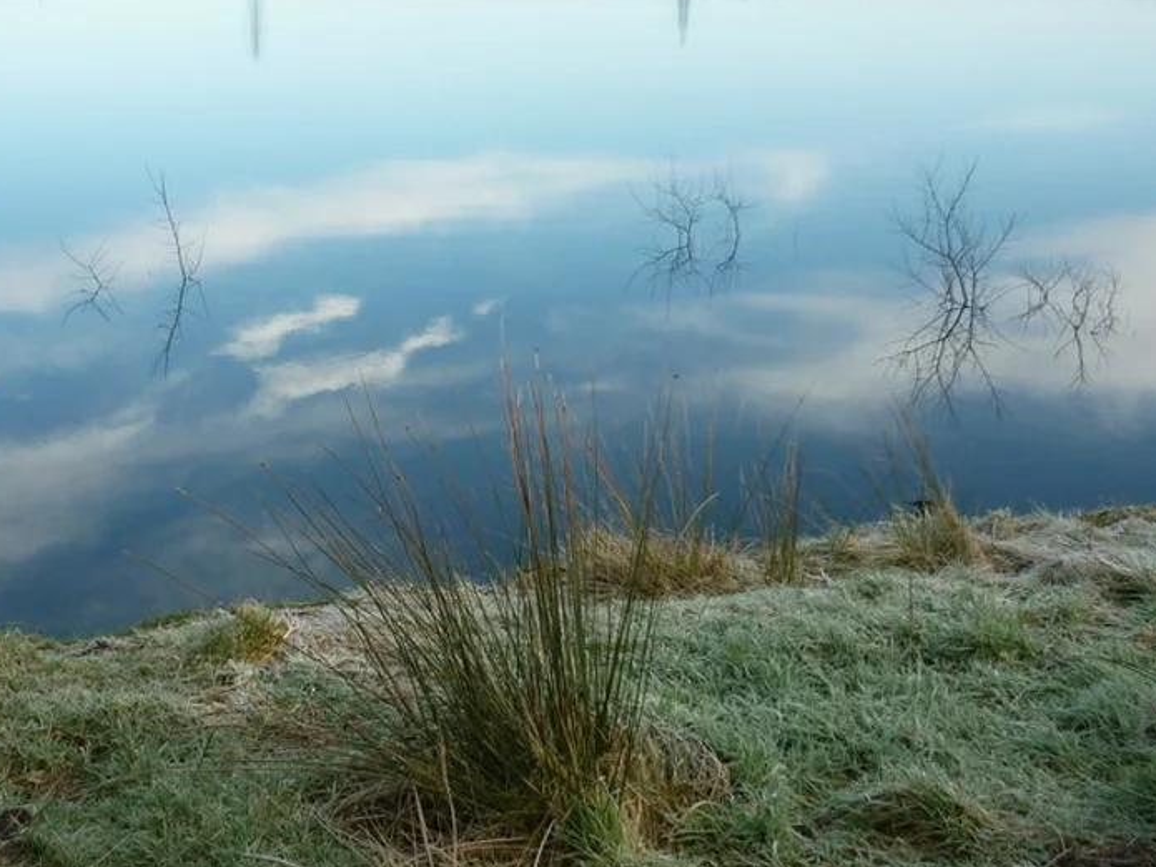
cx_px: 393
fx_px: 1903
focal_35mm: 57
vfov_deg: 25.6
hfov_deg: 33.5
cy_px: 318
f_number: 2.8
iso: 80
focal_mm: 5.5
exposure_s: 1/320
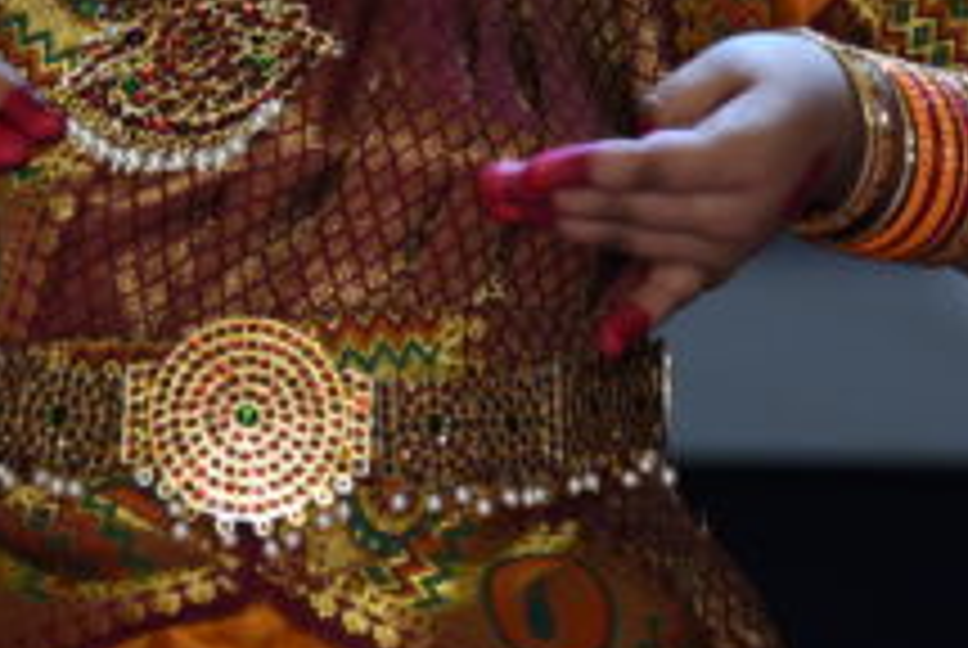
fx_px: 10097
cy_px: -403
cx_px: 189
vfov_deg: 3.7
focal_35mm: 375
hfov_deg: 5.5
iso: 640
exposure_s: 1/125
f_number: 4
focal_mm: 105
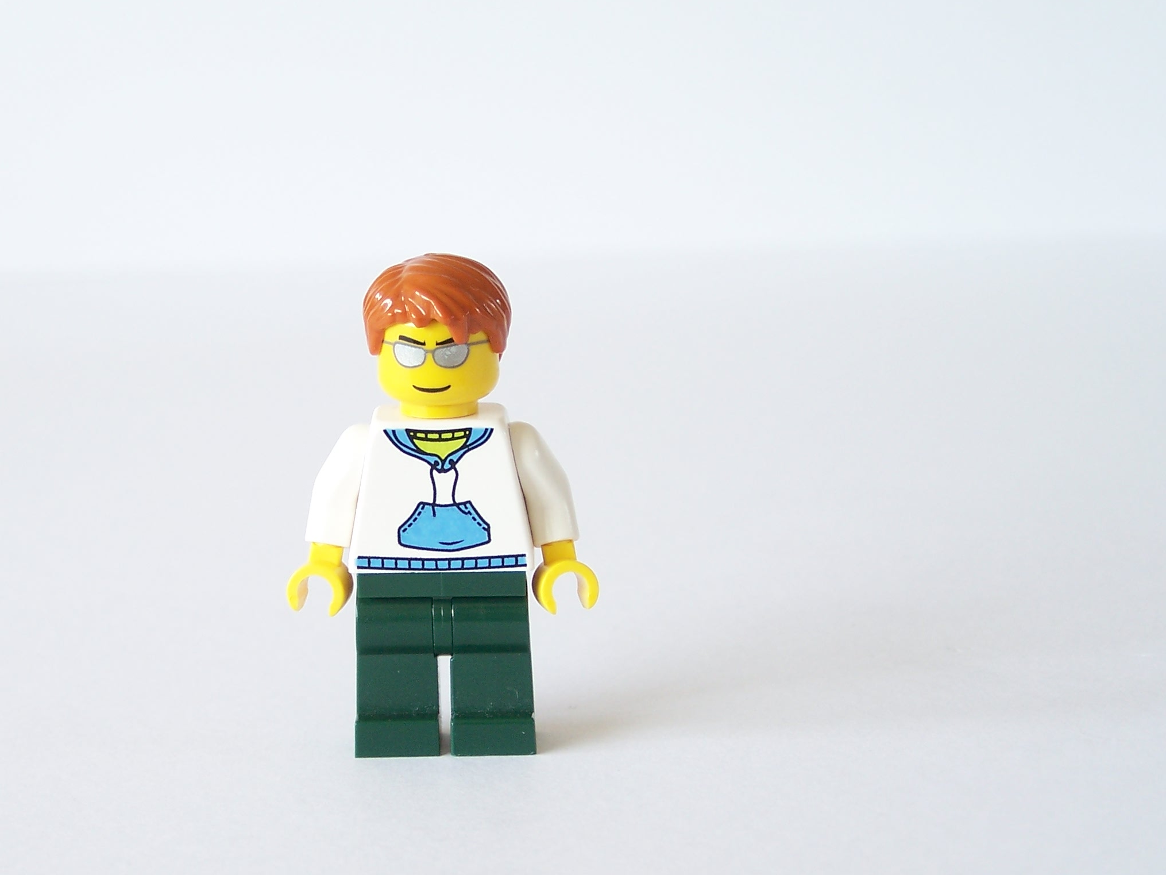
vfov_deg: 17.4
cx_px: 445
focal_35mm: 85
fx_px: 2863
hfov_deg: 23.0
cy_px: 521
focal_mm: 11.1
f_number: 3.2
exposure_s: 1/30
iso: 80
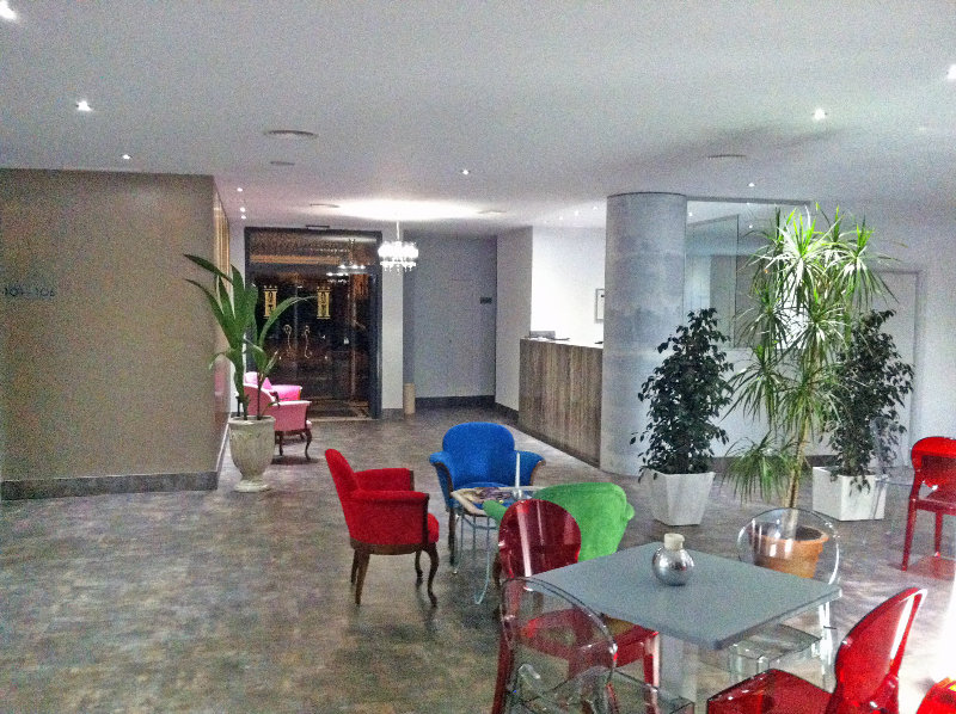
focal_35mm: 35
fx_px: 965
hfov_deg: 52.7
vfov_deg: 40.6
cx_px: 478
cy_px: 357
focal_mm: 3.85
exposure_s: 1/15
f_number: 2.8
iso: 640
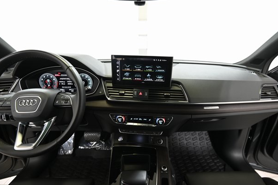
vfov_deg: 70.4
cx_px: 144
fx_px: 131
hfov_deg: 93.3
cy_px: 97
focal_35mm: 17
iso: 640
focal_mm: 16
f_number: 4
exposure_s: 1/20
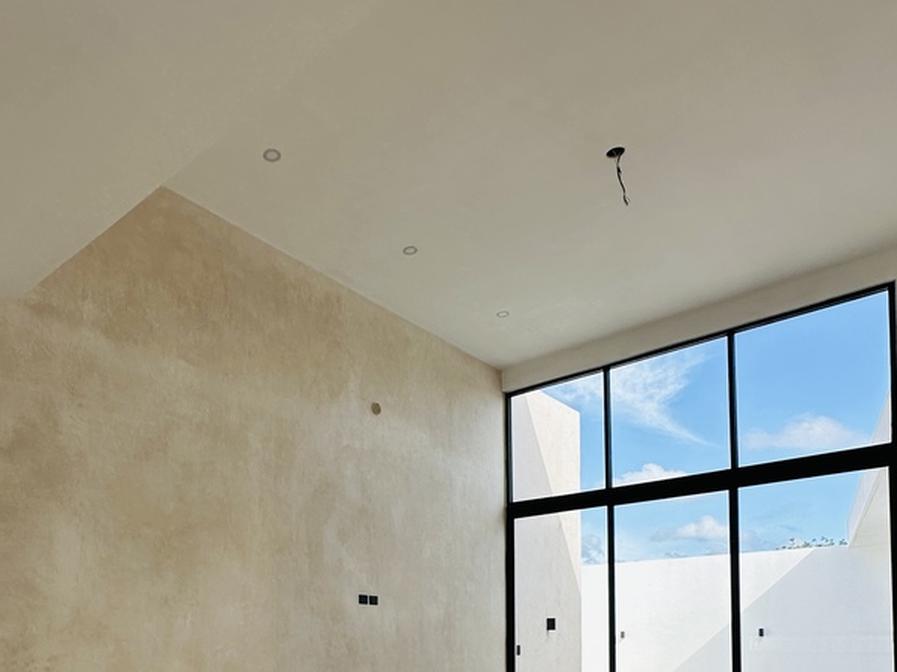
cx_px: 266
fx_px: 726
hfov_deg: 61.1
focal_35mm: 28
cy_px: 621
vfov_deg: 44.6
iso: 40
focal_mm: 2.22
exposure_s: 1/409
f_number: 2.2
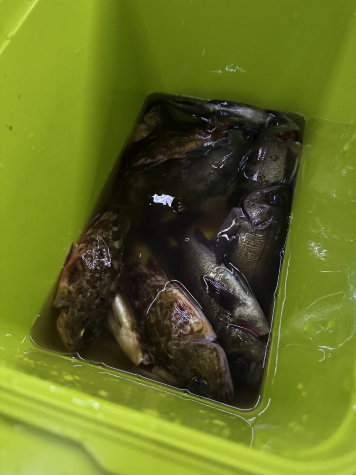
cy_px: 238
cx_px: 178
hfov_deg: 56.8
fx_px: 329
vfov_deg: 71.6
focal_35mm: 24
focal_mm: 6.76
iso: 1250
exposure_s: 1/30
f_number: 1.78
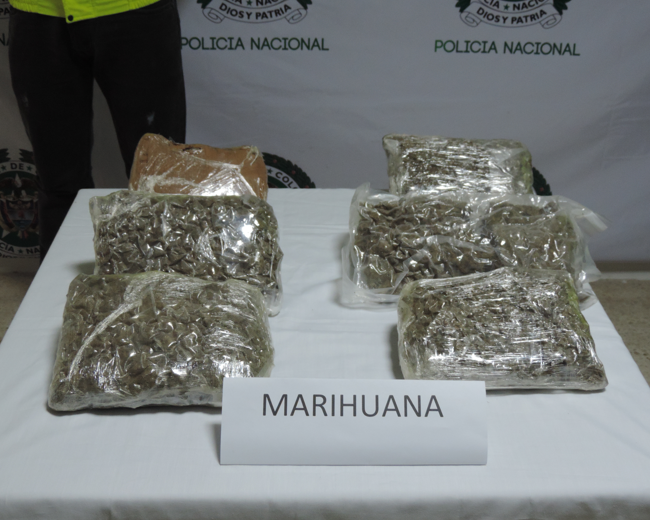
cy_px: 260
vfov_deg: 30.8
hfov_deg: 38.0
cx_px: 322
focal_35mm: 49
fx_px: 943
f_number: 3.5
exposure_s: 1/25
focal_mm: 8.3
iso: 400
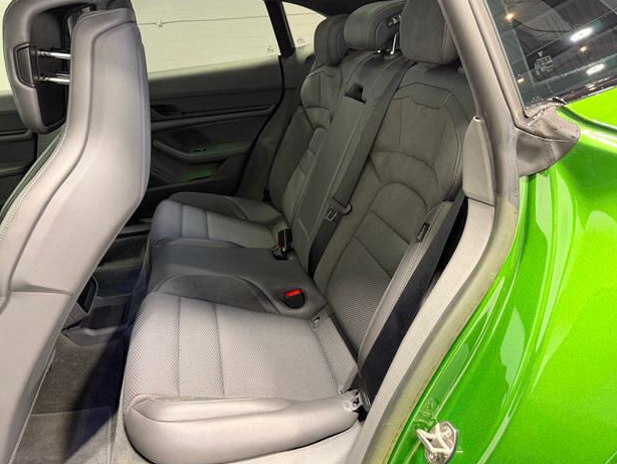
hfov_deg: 69.4
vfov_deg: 54.9
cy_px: 231
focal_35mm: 25
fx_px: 446
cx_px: 302
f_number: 1.78
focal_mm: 6.76
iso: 320
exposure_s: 1/60
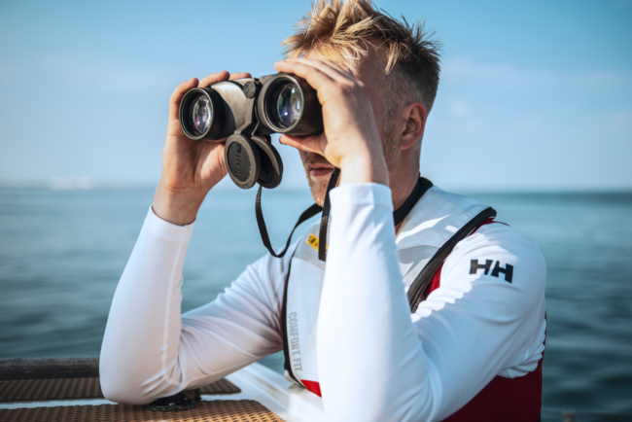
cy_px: 211
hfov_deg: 41.1
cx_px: 316
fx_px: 843
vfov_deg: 28.1
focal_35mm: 48
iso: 100
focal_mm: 48
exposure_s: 1/3200
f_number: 2.8
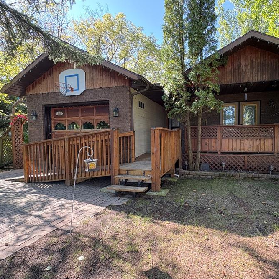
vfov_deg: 77.6
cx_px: 166
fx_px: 173
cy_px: 146
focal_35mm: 19
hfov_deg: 76.9
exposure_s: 1/135
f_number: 2.2
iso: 125
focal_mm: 2.22
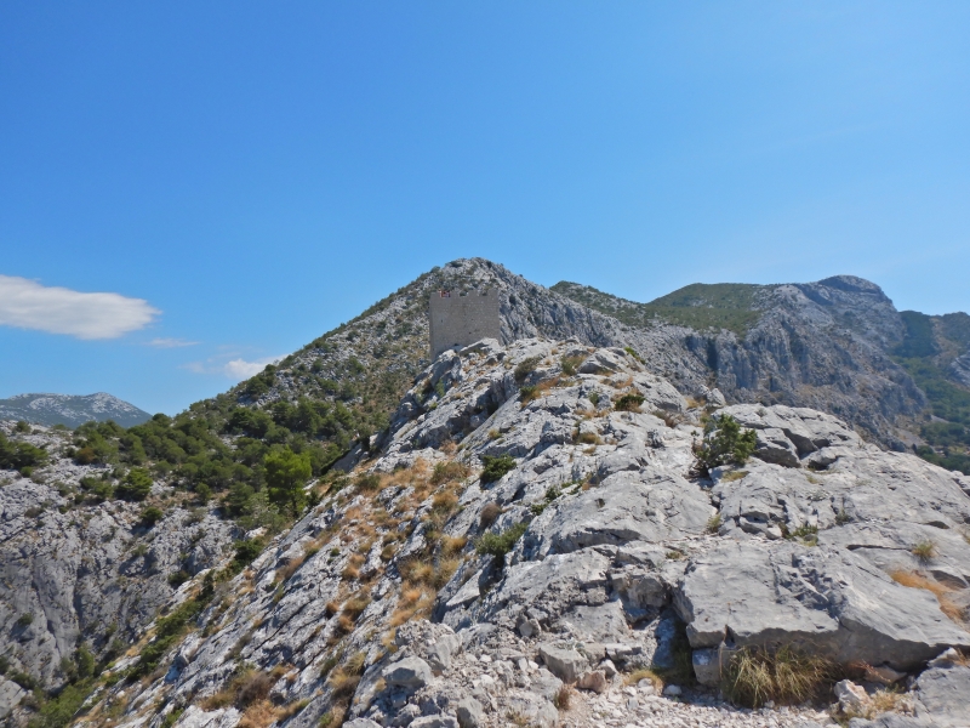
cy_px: 364
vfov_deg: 56.8
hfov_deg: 71.6
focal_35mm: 24
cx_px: 485
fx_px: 673
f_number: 8.2
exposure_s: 1/400
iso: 125
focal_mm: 4.3
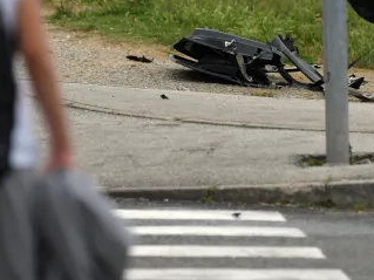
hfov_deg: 4.6
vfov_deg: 3.4
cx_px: 223
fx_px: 4698
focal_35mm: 435
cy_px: 50
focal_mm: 190
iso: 800
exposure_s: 1/800
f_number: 3.5
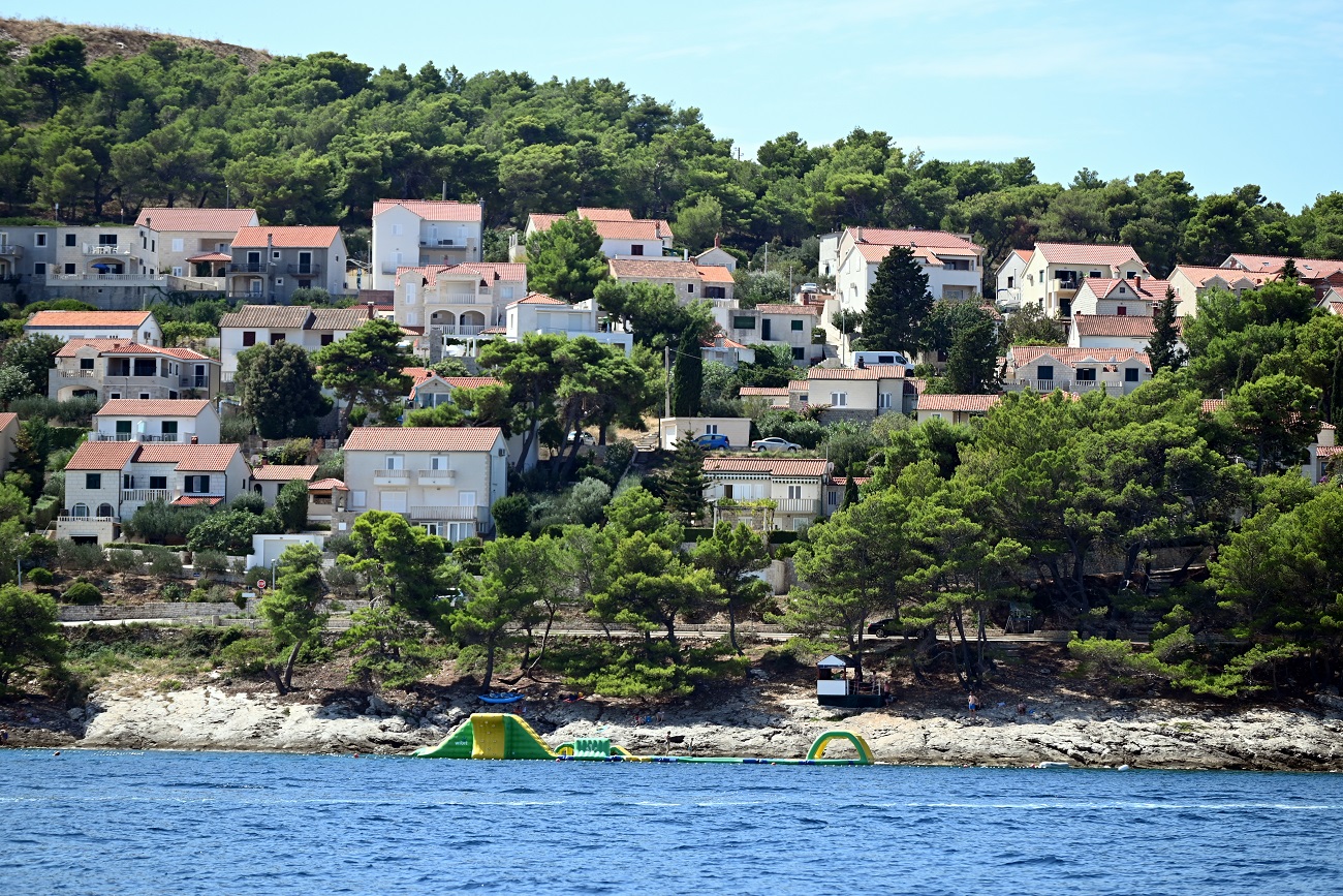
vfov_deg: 9.8
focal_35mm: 140
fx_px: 5223
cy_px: 448
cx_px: 672
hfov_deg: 14.7
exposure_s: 1/1000
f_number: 5
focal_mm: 140
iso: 200
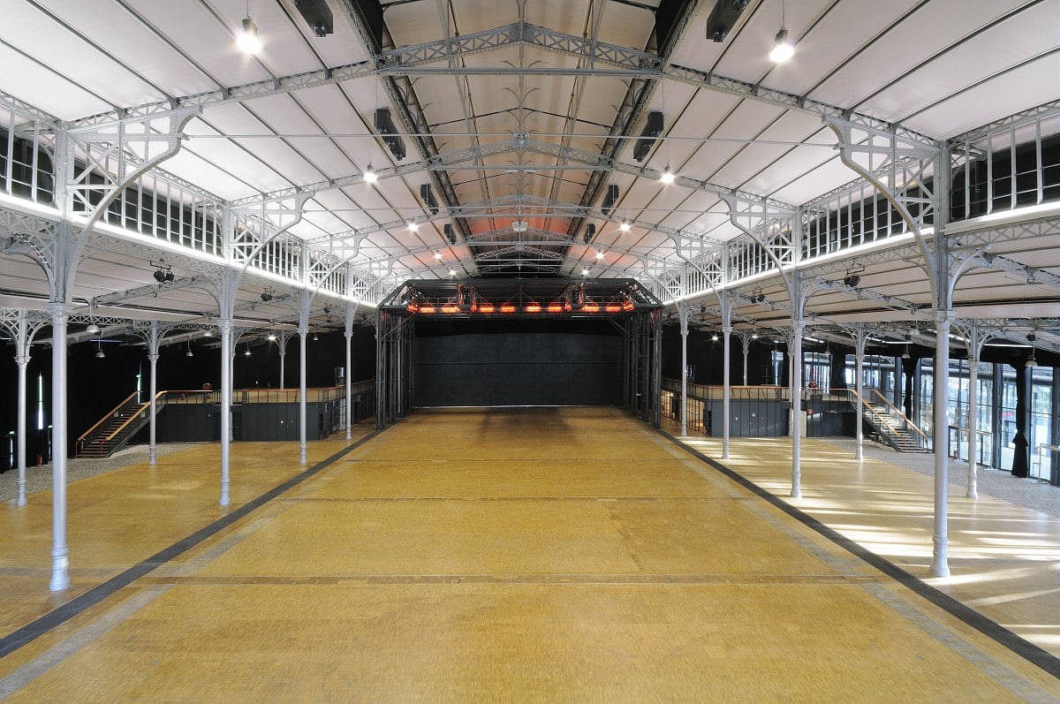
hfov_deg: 100.5
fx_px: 441
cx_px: 530
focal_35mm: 15
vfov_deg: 77.2
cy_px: 352
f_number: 16
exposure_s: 3
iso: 200
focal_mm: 10
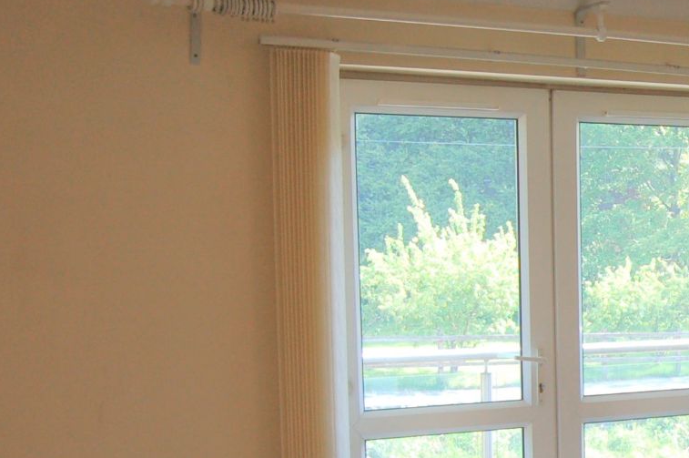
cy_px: 372
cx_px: 841
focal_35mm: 73
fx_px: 1396
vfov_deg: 18.4
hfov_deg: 24.9
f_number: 5
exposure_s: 1/100
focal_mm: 18
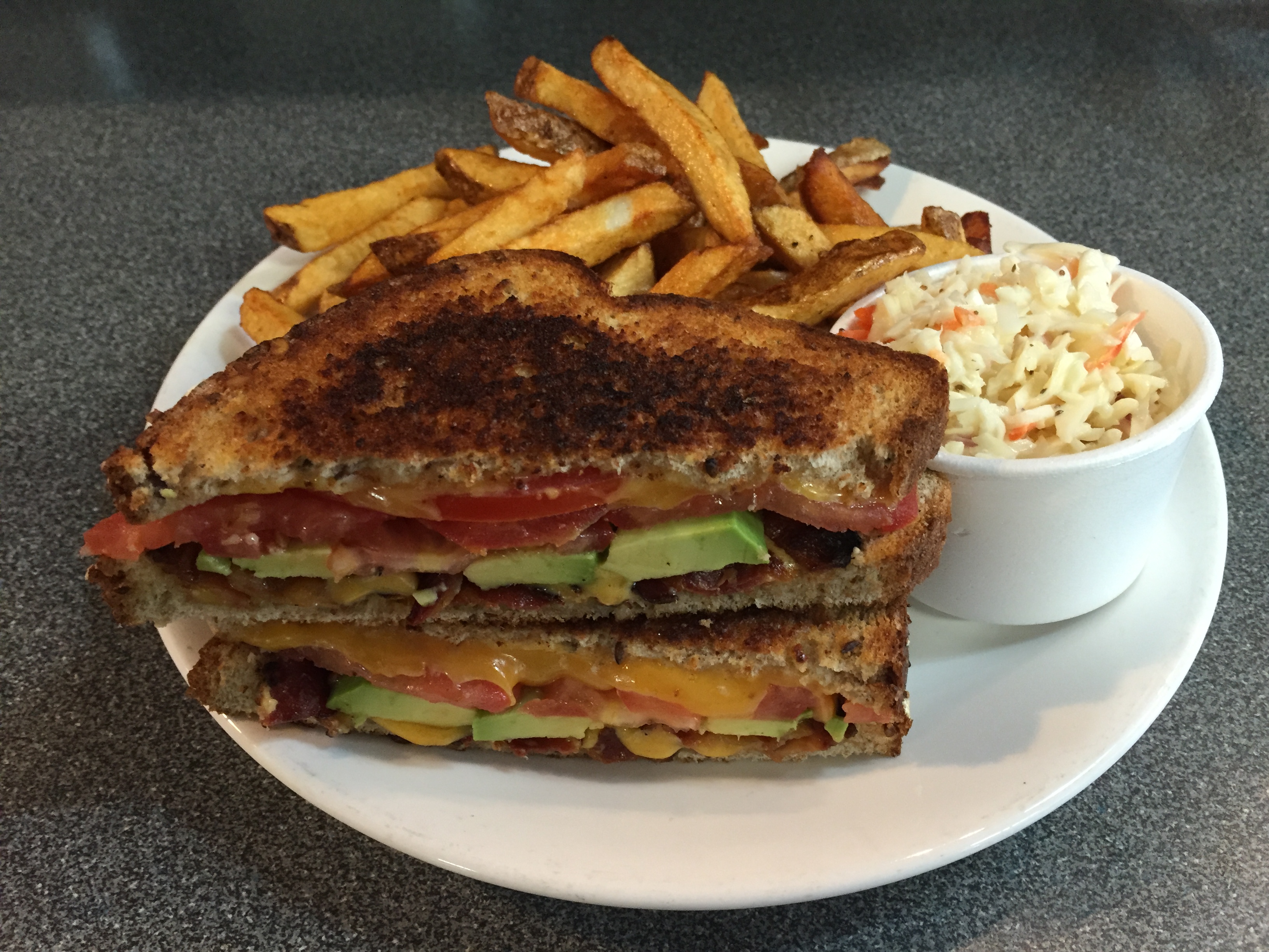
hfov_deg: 61.7
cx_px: 634
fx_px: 1063
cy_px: 476
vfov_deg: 48.2
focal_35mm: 29
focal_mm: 4.15
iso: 160
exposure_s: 1/30
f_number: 2.2
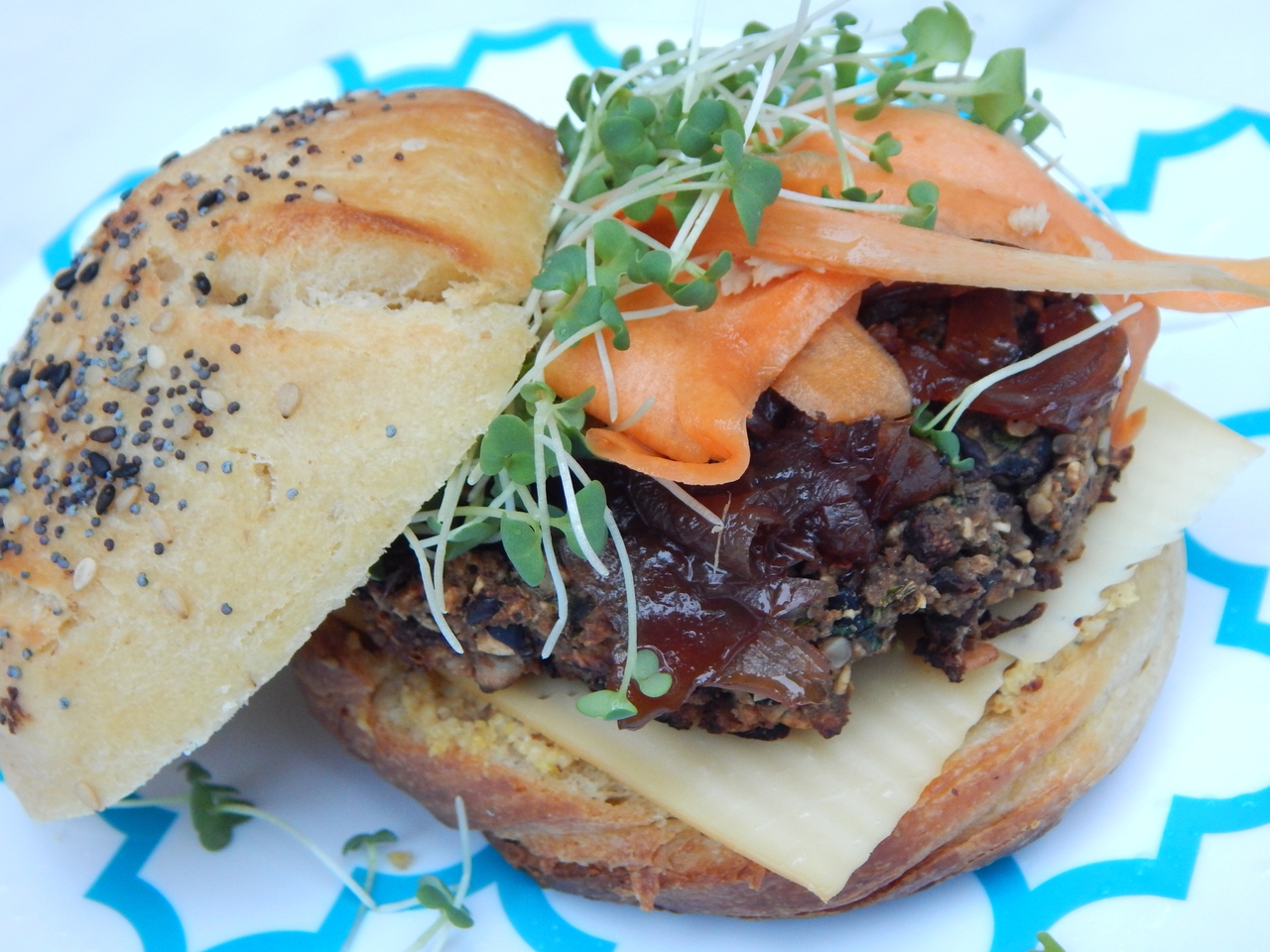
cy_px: 476
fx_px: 1981
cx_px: 635
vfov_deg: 27.0
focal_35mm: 54
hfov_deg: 35.5
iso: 400
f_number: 3.8
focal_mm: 9.7
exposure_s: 1/13
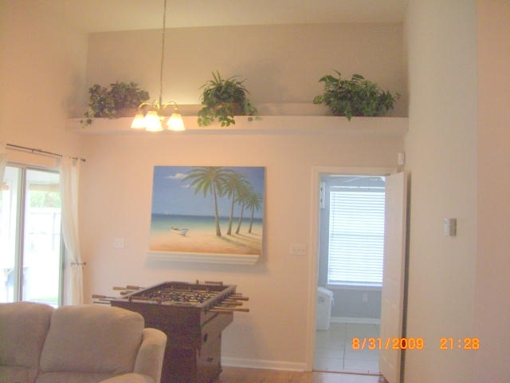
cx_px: 255
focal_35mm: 38
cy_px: 192
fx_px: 560
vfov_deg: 37.7
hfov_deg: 49.0
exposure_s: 1/125
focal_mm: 6.2
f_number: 2.7
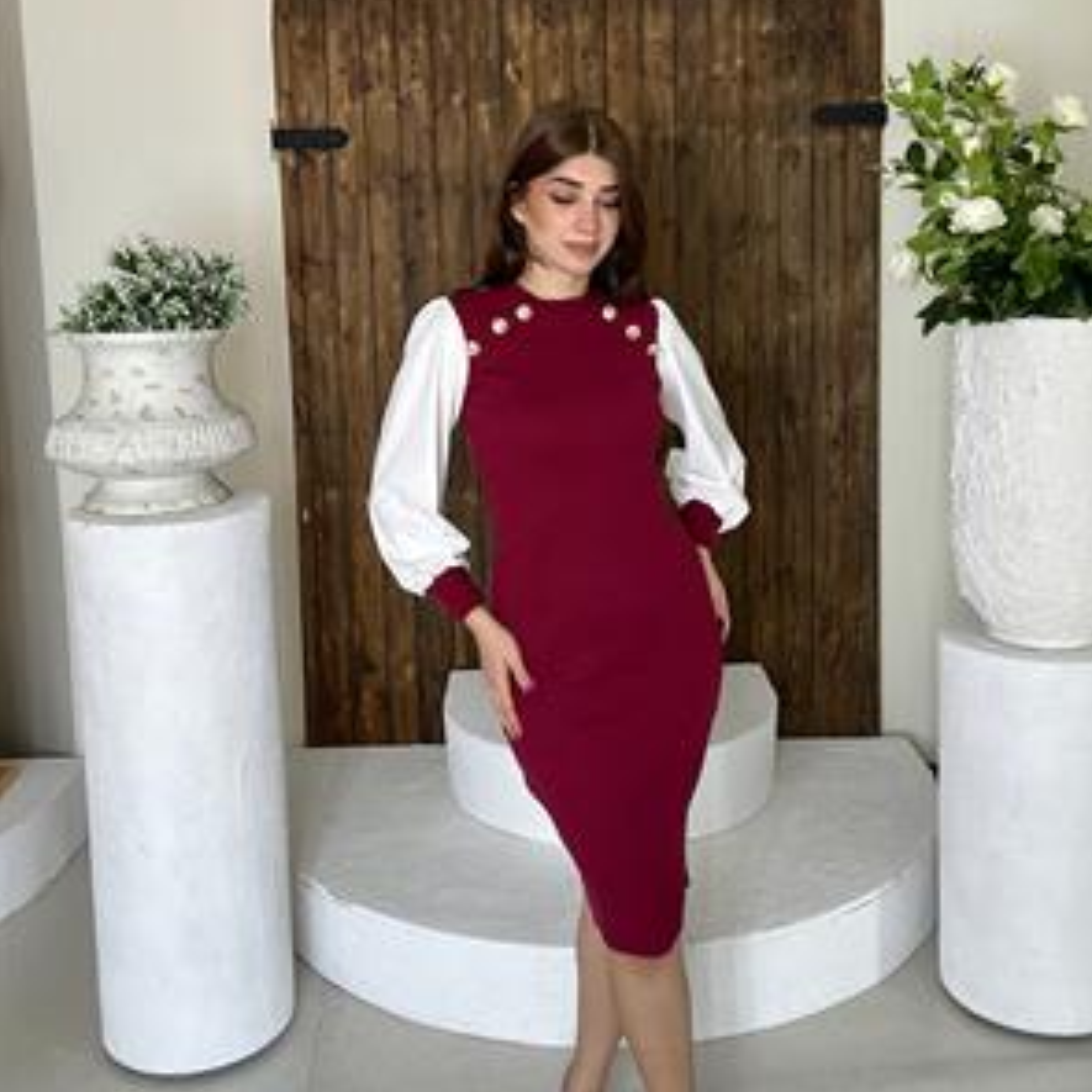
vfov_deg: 45.7
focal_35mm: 36
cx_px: 552
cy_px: 415
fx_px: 1285
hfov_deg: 46.0
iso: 32
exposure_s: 1/100
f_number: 1.9
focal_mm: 2.69
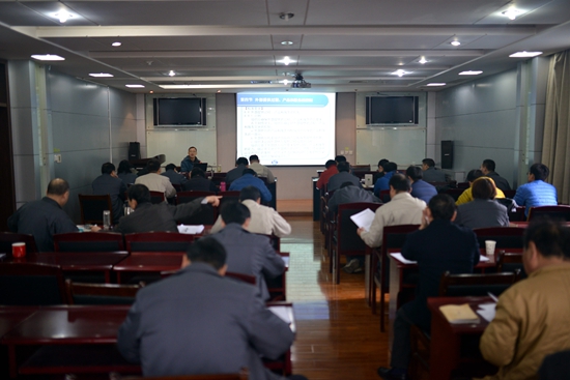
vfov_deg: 37.9
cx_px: 285
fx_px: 554
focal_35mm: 35
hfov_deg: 54.4
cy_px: 190
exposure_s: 1/320
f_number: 1.4
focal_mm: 35
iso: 800
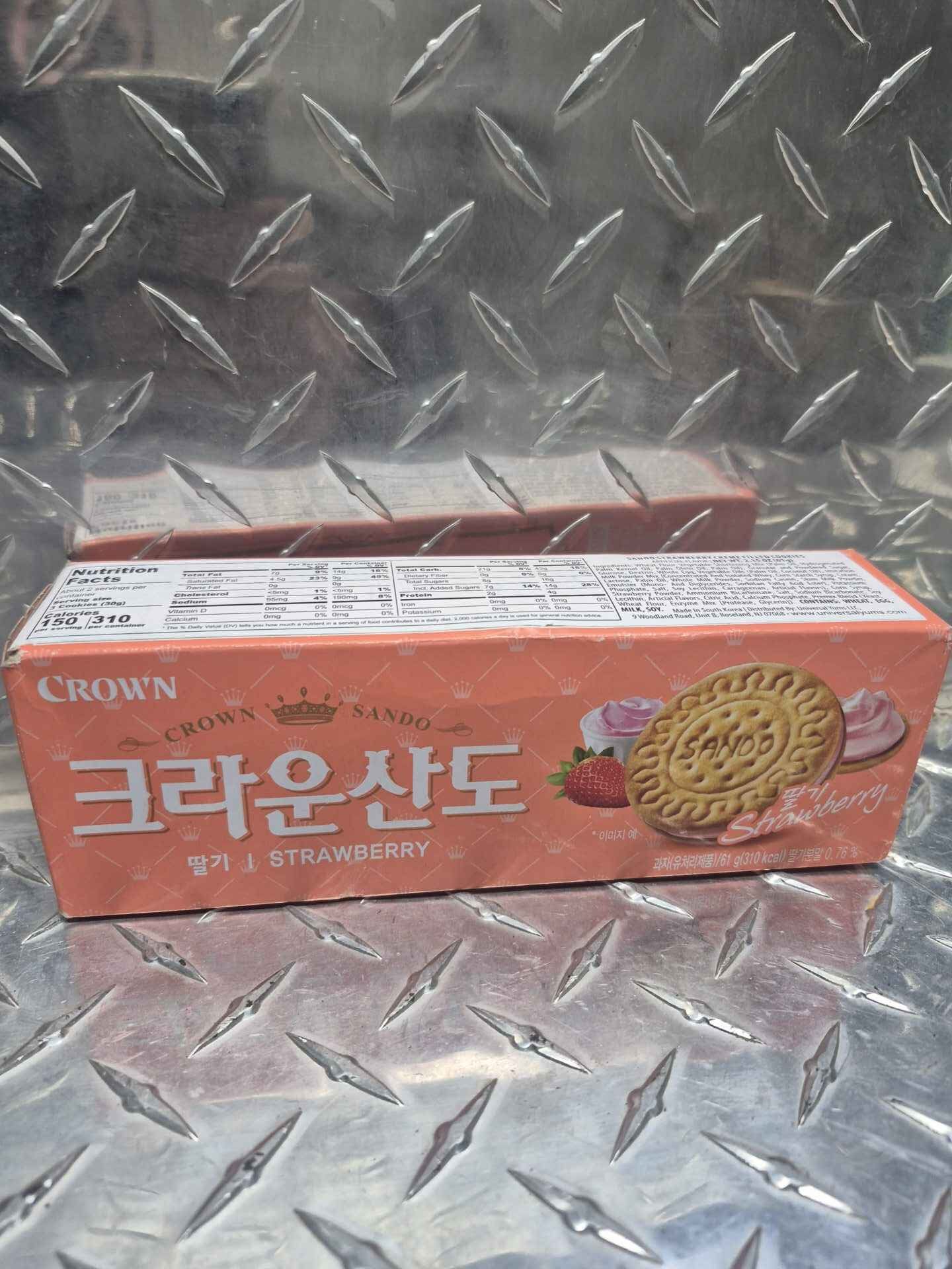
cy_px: 634
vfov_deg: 73.9
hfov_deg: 58.9
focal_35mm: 23
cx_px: 476
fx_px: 843
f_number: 1.8
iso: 80
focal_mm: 5.4
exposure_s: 1/120
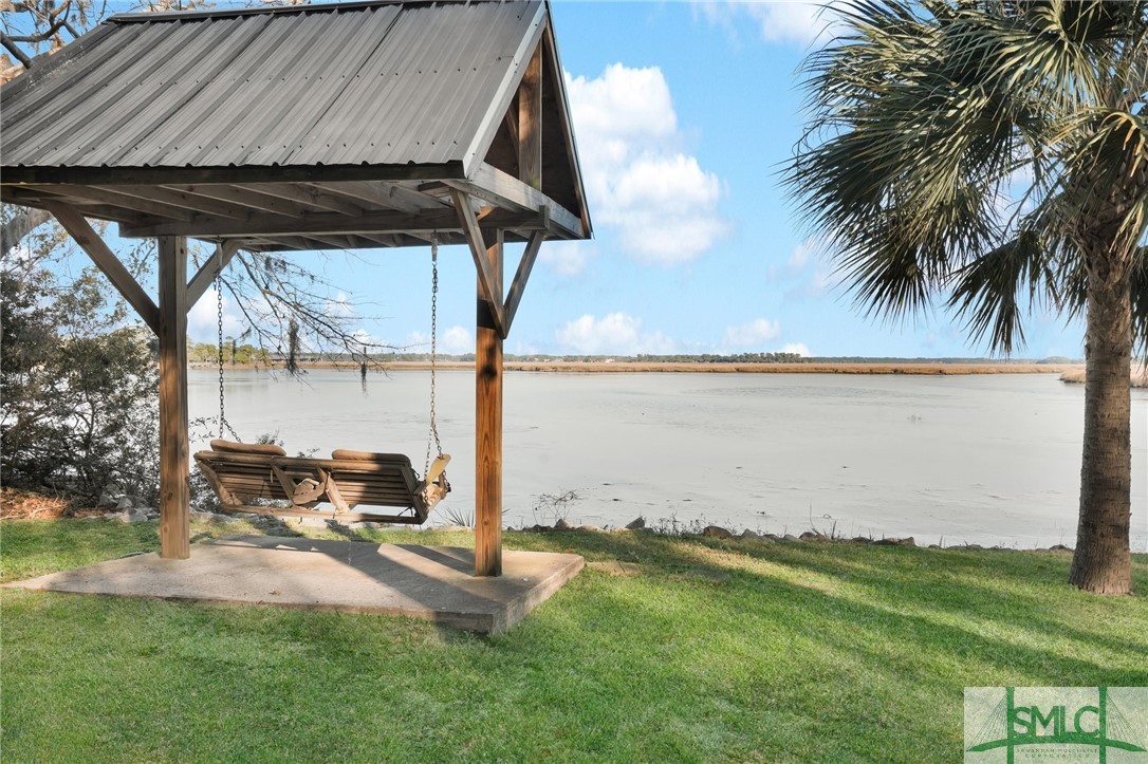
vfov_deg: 46.4
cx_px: 574
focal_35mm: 28
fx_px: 892
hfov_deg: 65.5
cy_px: 382
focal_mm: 28
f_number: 9
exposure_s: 1/640
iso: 320
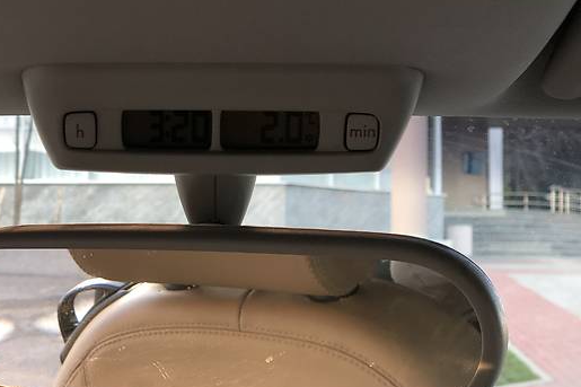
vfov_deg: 16.2
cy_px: 273
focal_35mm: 84
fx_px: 1355
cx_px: 148
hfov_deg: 24.0
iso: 40
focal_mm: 6
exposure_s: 1/60
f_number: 2.4
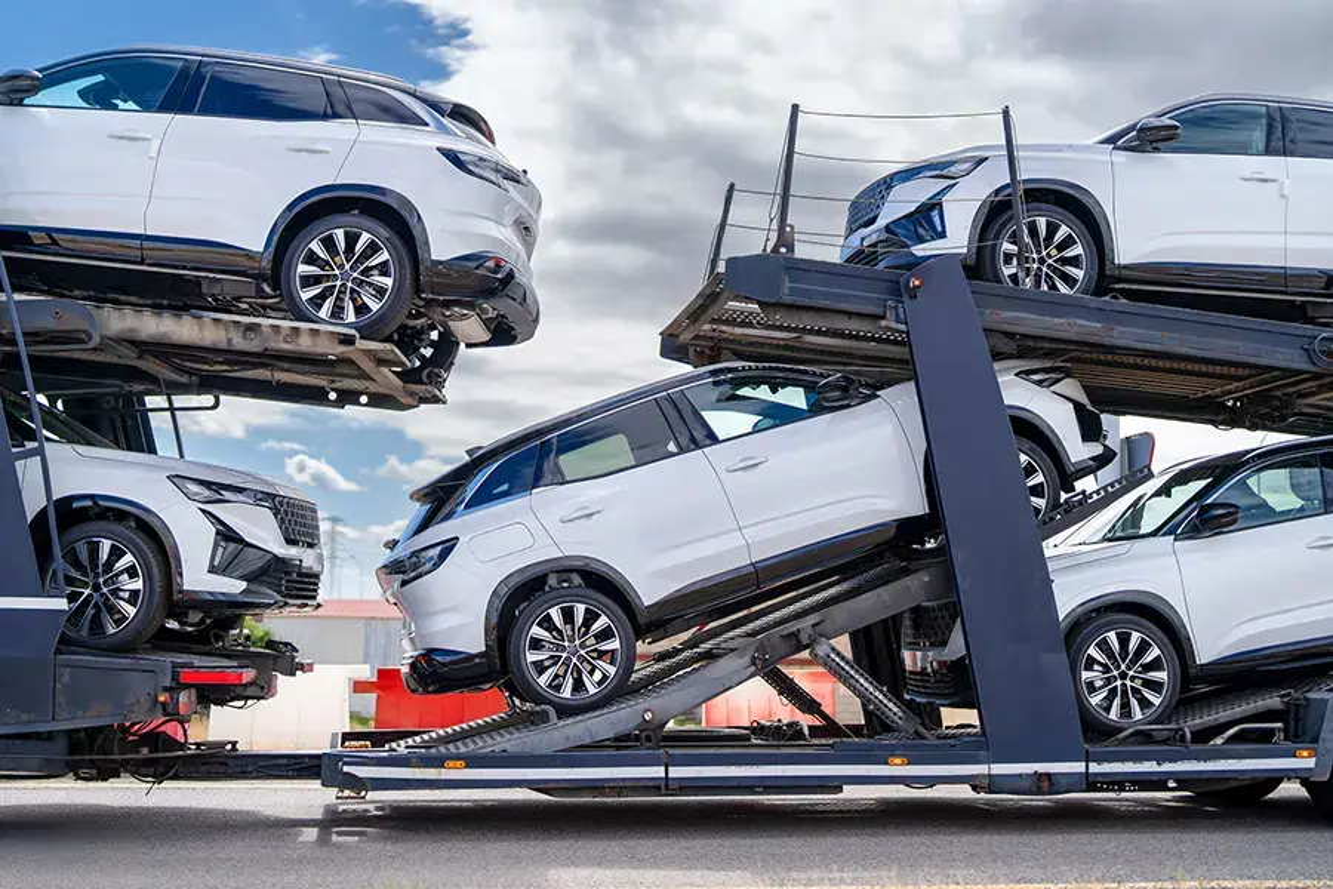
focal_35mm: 50
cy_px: 444
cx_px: 666
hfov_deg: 39.6
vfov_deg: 27.0
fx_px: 1851
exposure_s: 1/8000
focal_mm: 50
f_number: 1.2
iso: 100
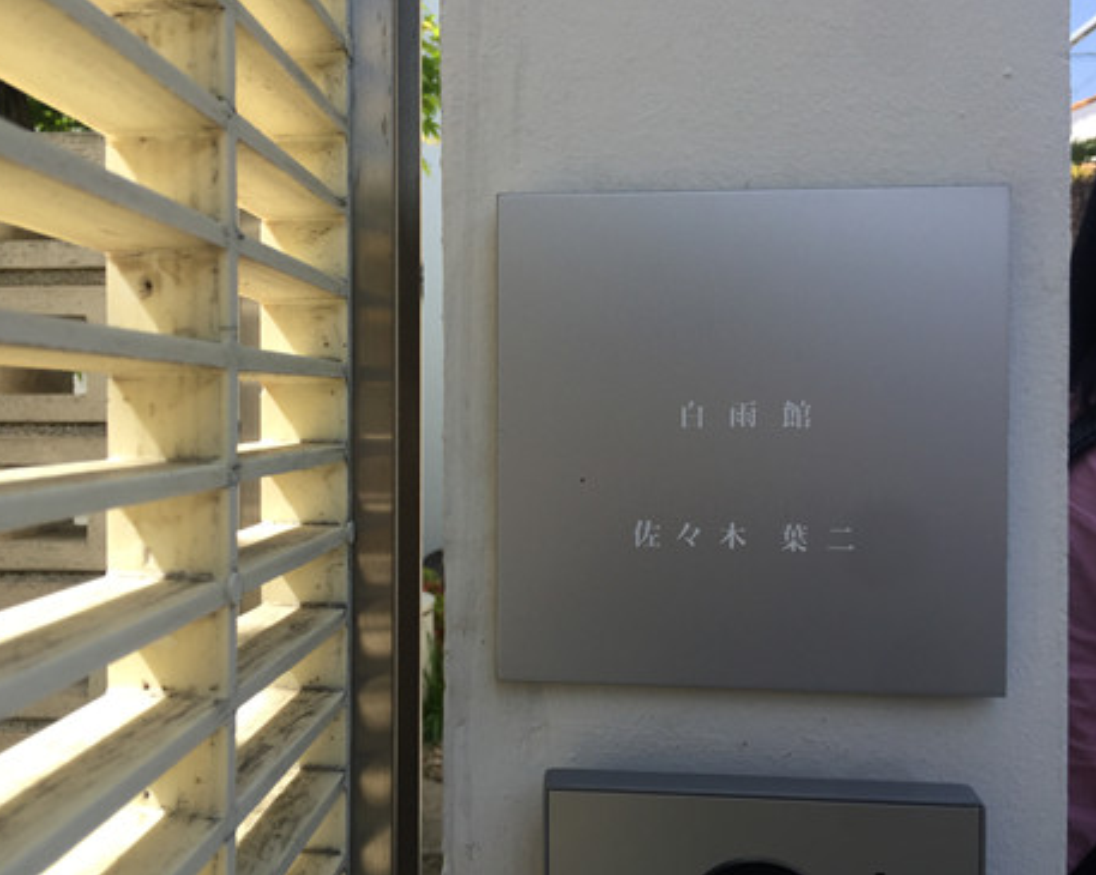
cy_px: 428
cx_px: 508
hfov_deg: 57.2
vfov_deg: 47.1
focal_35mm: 31
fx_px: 1005
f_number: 2.2
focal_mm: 4.15
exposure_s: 1/964
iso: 32
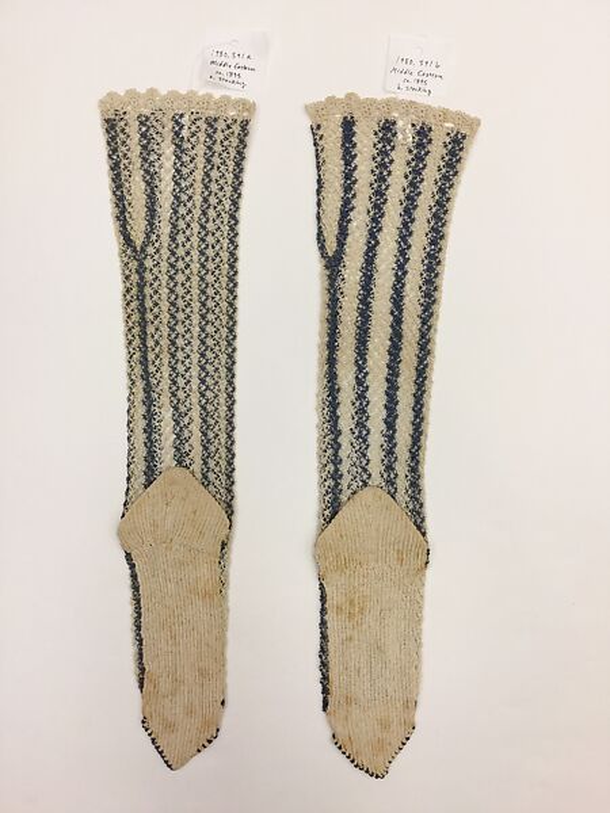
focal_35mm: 31
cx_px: 305
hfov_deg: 45.4
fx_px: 728
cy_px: 406
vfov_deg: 58.4
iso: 50
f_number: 2.4
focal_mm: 3.3
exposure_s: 1/120
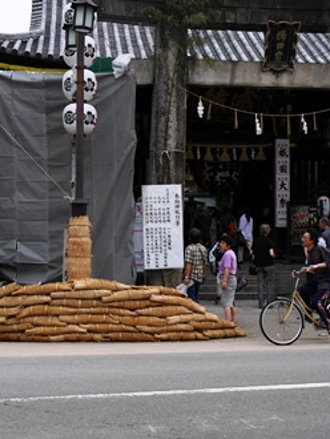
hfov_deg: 25.7
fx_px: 724
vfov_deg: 33.8
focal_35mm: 57
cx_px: 140
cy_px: 217
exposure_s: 1/400
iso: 200
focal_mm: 21
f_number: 8
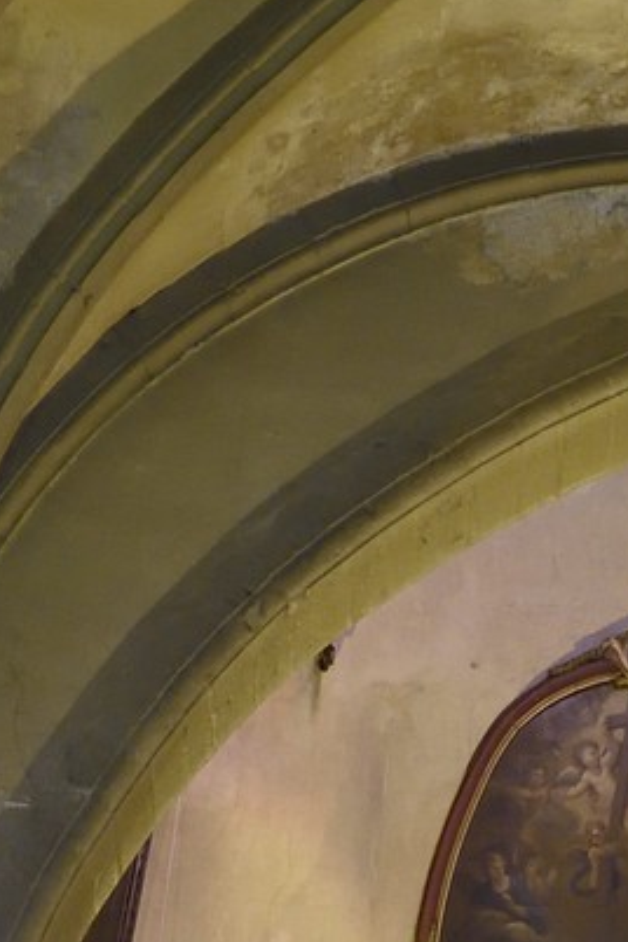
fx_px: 4579
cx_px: 895
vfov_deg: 11.0
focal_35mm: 175
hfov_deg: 7.7
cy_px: 1692
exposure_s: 1/40
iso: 3200
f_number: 4
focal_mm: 44
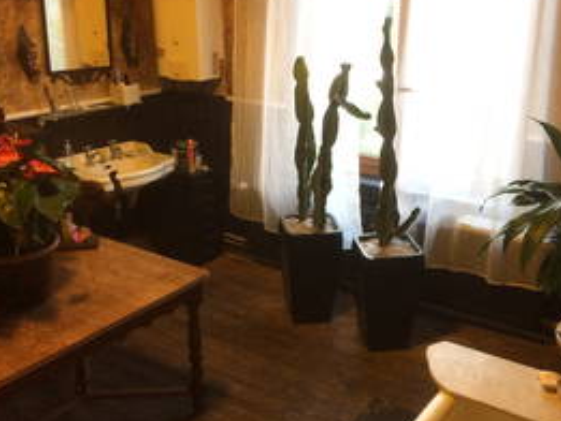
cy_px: 223
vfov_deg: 36.0
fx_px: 649
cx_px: 307
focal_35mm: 40
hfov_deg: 46.7
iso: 250
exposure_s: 1/33
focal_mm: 4.15
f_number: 2.2
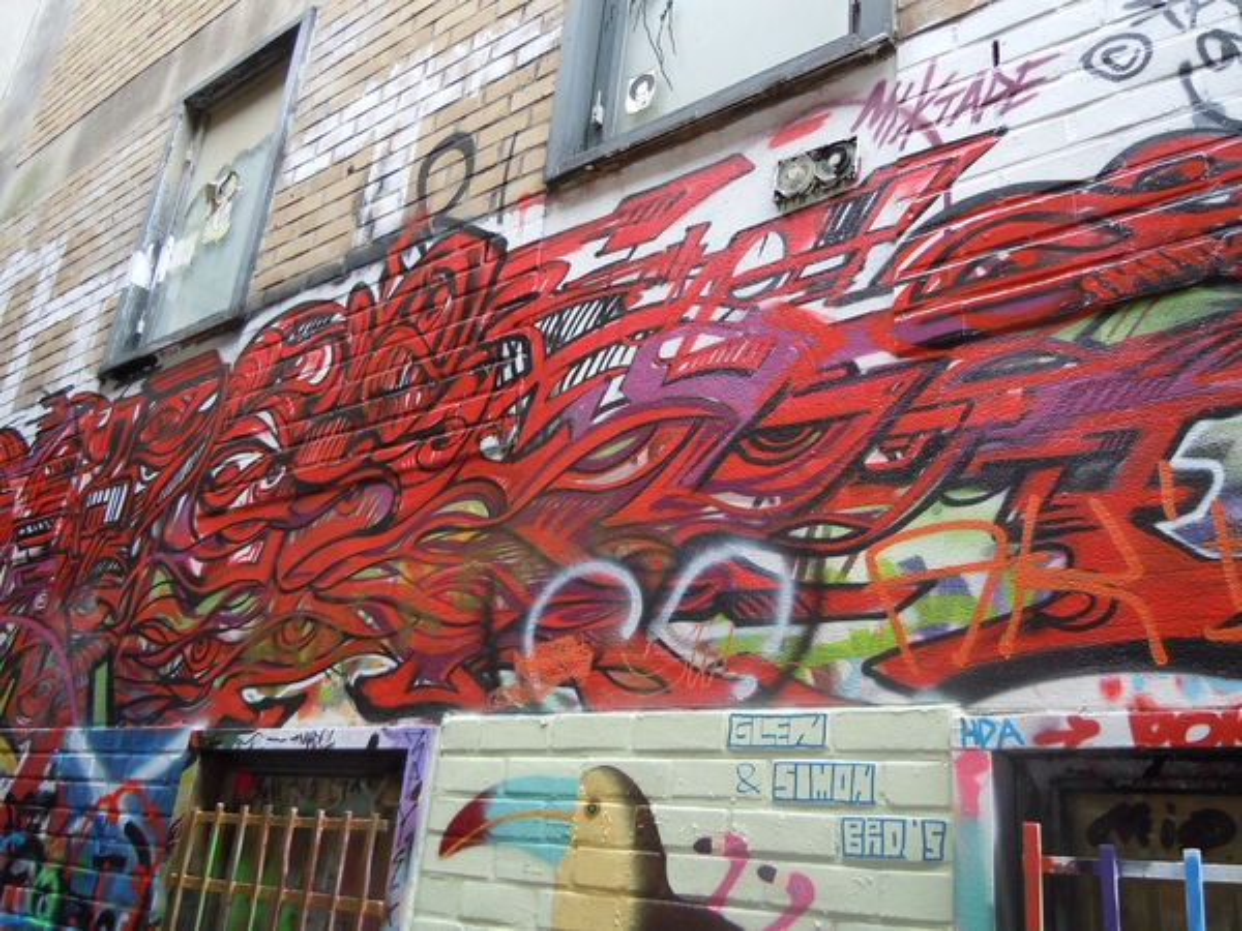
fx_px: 1076
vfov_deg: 46.8
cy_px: 466
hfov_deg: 60.0
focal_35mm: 30
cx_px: 621
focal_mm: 5.4
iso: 160
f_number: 3.5
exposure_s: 1/60
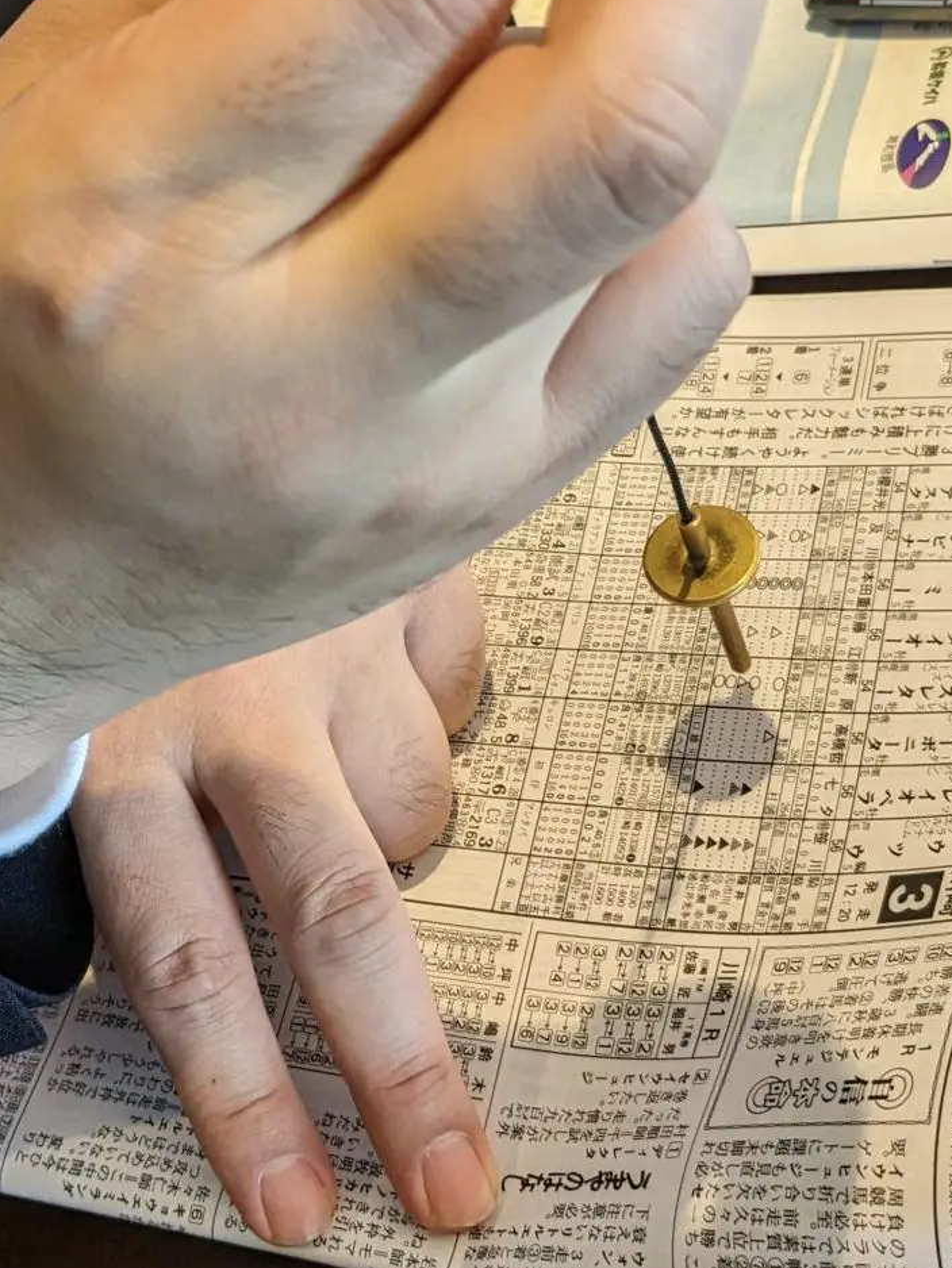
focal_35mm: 37
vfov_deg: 50.1
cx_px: 544
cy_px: 620
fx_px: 1356
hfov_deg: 38.6
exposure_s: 1/99.9
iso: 87
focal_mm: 4.38
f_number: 1.73
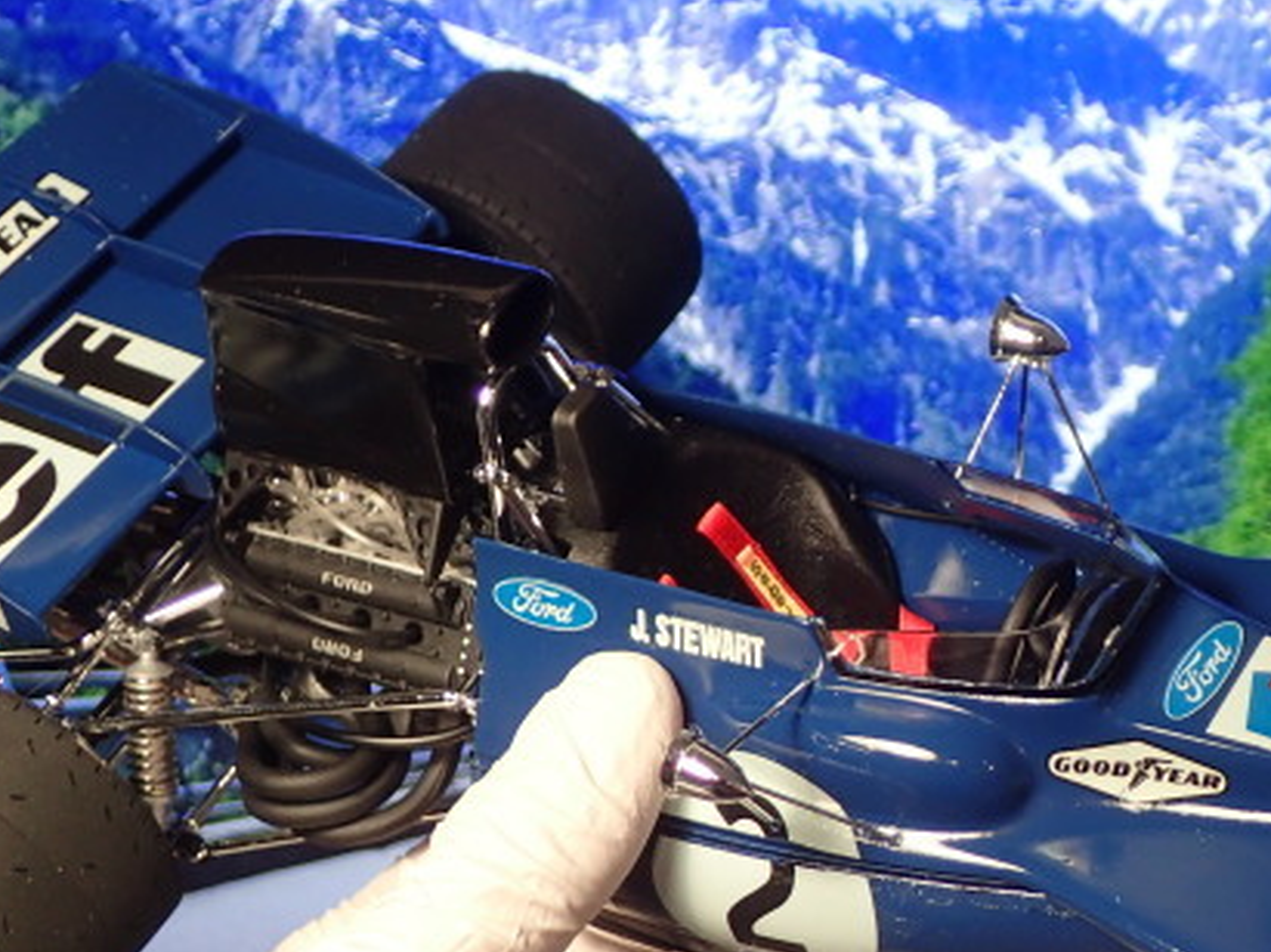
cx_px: 1033
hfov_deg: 26.2
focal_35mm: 73
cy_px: 785
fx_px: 2680
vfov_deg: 19.9
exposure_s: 1/40
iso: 200
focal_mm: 6.86
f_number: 2.7
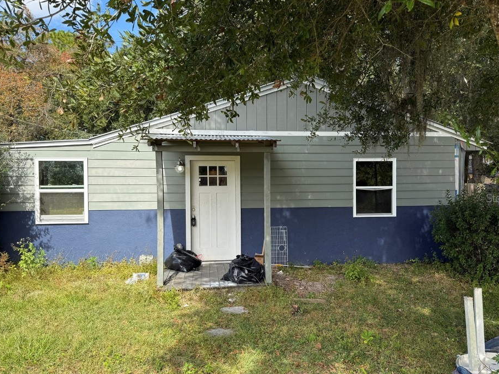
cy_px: 198
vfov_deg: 51.3
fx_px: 389
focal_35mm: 27
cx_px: 257
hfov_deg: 65.3
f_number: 1.78
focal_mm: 6.76
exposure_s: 1/1437
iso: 80
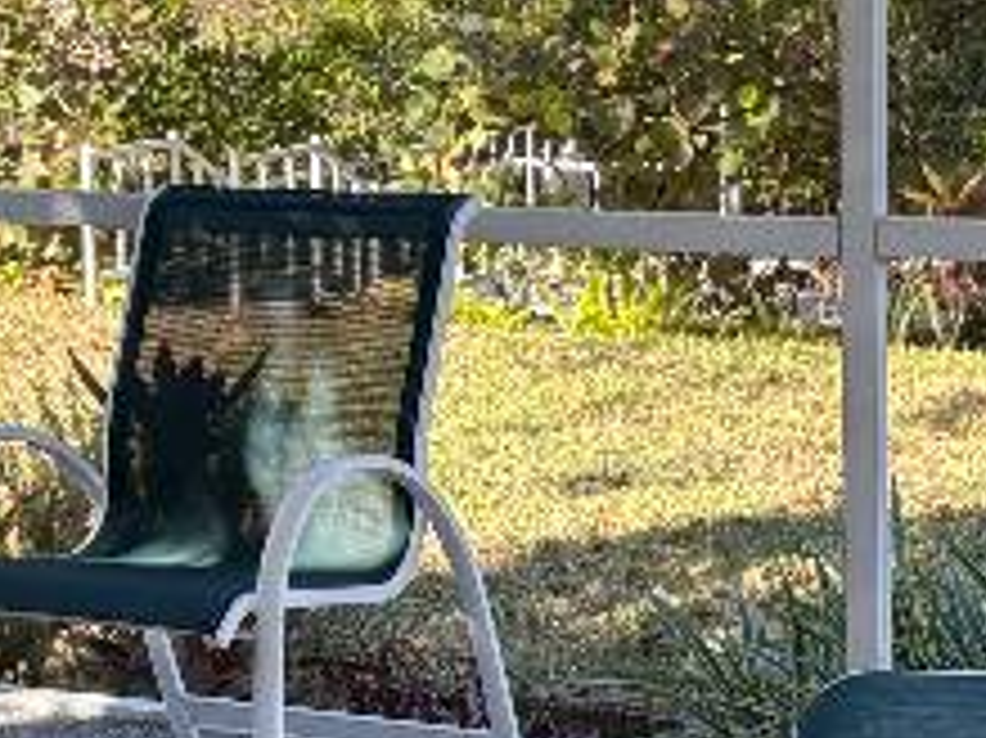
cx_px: 567
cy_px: 344
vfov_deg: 14.6
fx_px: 2875
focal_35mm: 101
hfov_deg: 19.4
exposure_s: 1/314
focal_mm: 5.96
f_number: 1.6
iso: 64
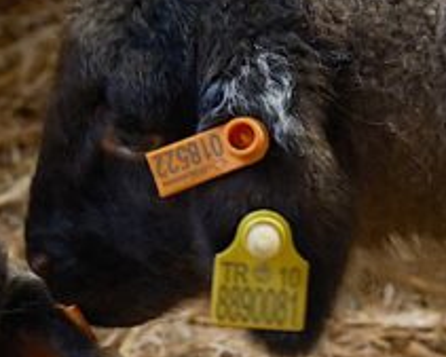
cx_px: 36
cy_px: 279
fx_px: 10684
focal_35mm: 809
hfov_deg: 2.4
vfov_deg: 1.9
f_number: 8
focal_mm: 192.9
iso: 6400
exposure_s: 1/27
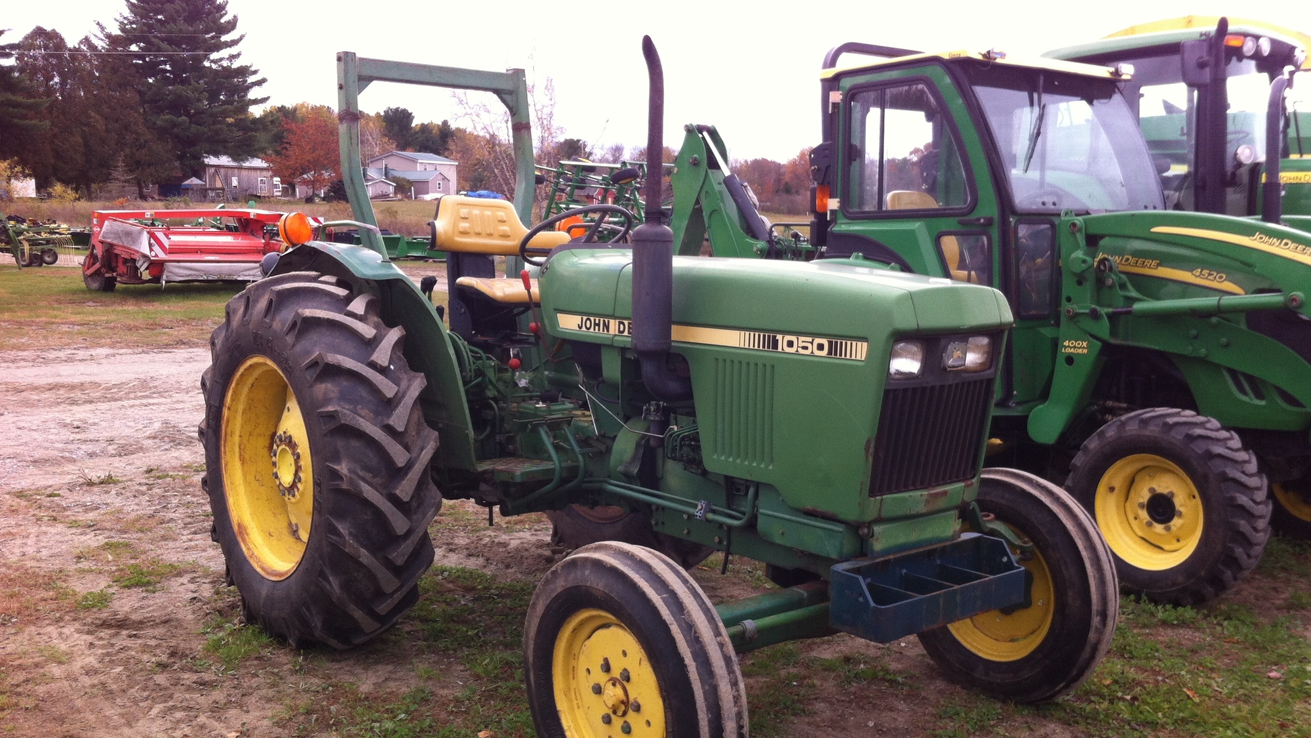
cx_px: 666
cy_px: 428
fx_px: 1356
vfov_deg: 30.4
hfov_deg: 51.6
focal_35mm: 39
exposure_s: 1/186
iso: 80
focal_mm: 3.85
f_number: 2.8
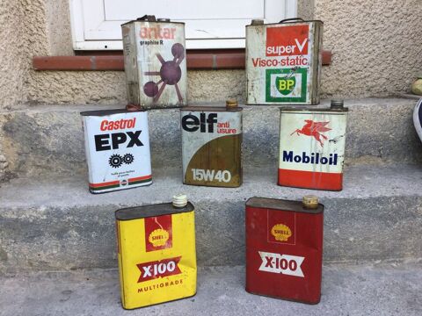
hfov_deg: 58.4
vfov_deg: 45.4
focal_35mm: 31
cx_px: 211
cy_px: 158
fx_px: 378
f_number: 2.4
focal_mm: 3.3
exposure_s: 1/50
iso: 25
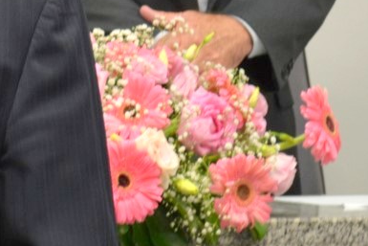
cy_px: 137
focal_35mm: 290
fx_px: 2965
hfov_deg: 6.9
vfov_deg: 4.7
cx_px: -314
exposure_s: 1/15
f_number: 5.3
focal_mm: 46
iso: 400
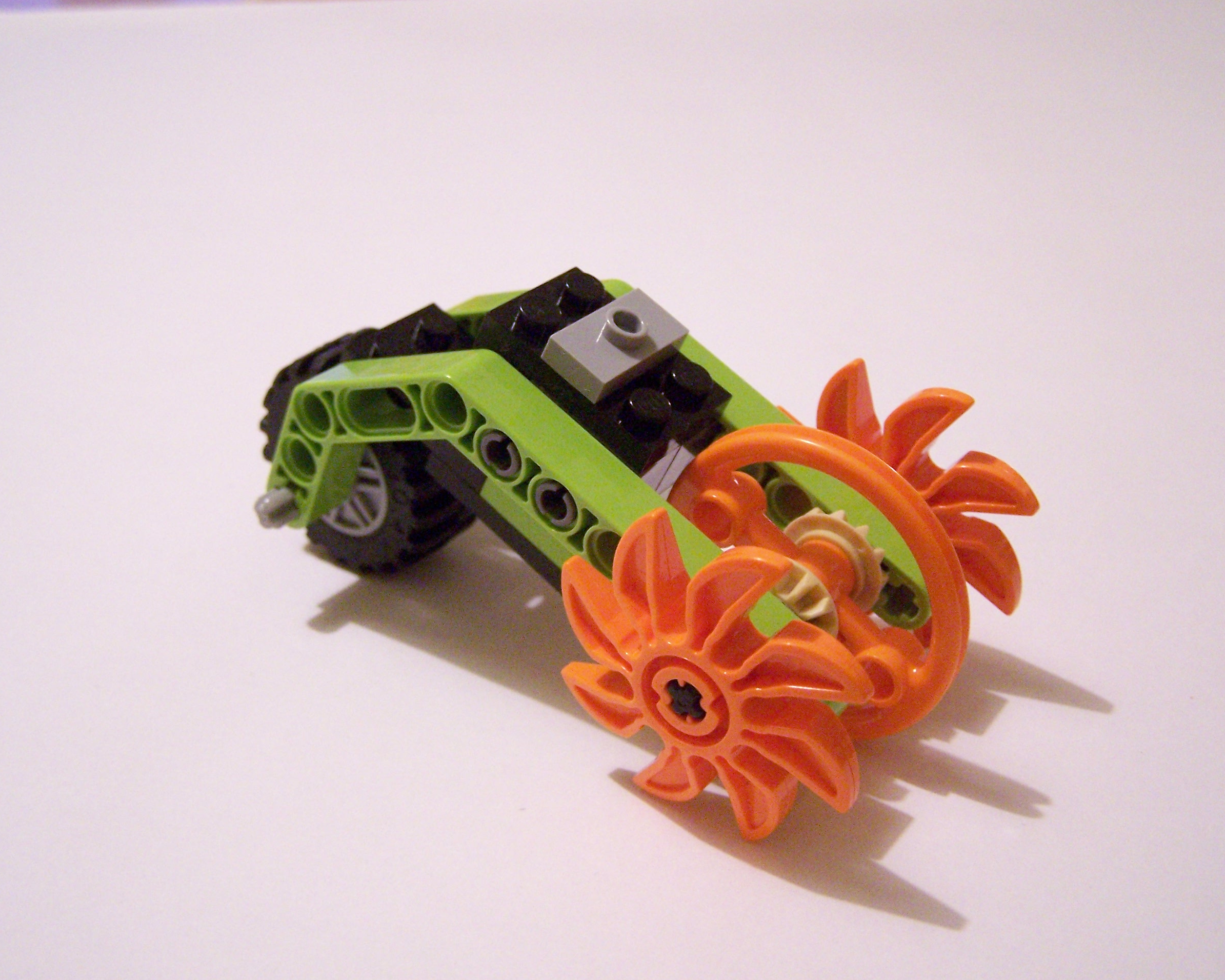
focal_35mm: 40
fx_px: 1450
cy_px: 489
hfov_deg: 45.8
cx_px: 647
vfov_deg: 37.3
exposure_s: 1/15
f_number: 2.8
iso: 400
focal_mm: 6.3
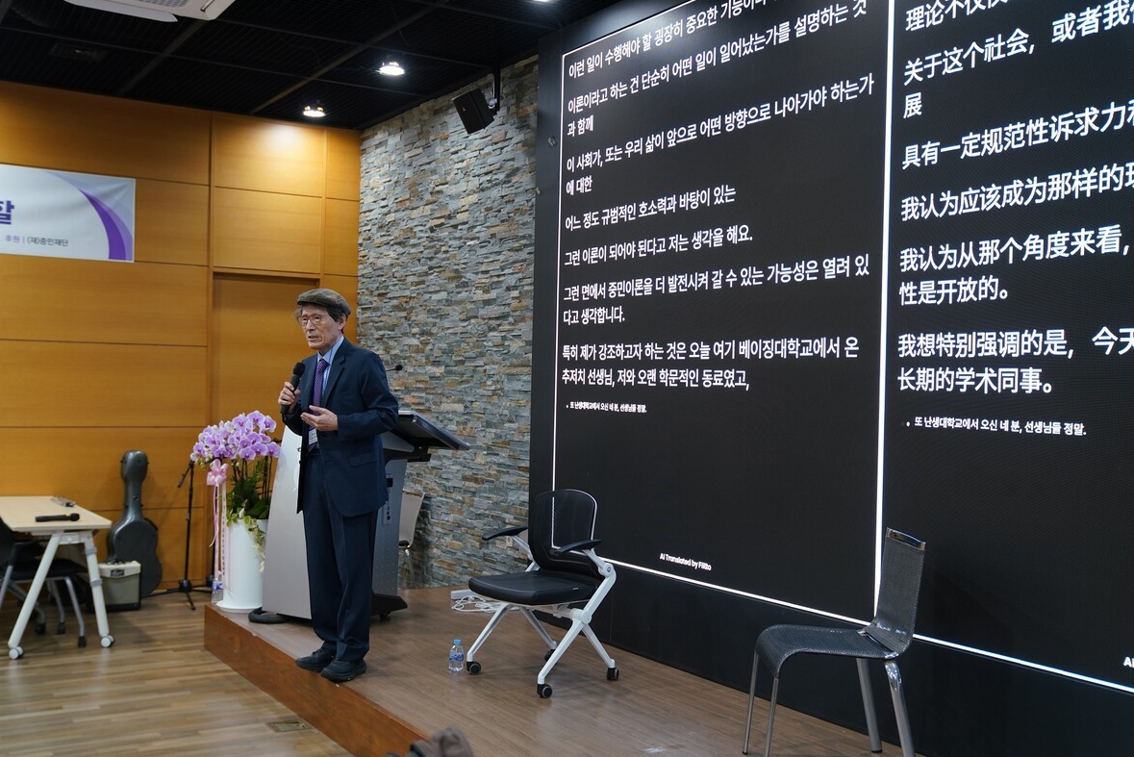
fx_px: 1197
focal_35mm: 38
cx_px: 547
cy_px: 381
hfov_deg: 50.7
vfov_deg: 35.1
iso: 800
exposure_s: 1/125
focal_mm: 35
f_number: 2.8
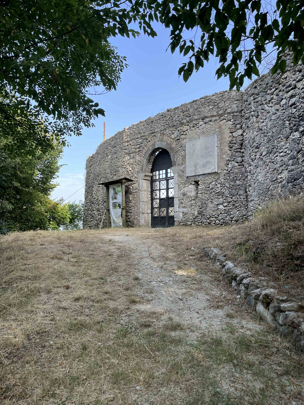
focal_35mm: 26
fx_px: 304
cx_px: 152
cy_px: 202
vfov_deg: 67.3
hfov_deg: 53.1
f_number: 1.6
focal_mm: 5.1
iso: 50
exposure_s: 1/529
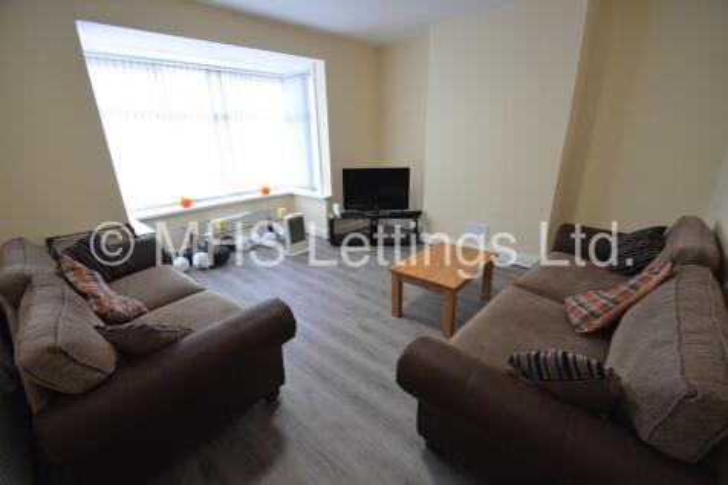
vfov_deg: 77.3
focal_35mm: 15
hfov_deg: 100.4
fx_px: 303
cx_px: 364
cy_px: 242
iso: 1000
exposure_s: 1/40
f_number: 4.5
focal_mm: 10
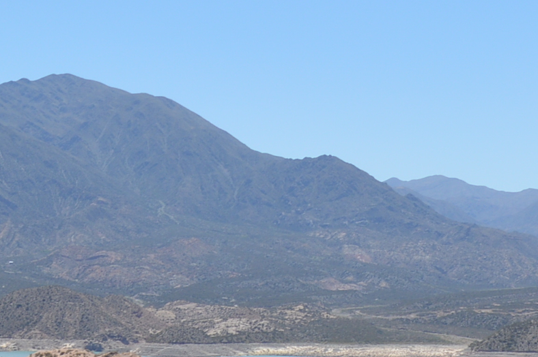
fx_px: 1881
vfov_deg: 10.9
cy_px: 181
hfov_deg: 16.2
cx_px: 400
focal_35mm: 126
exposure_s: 1/250
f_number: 8
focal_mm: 22
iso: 100
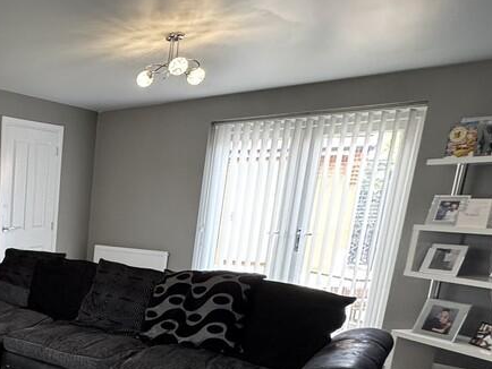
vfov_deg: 41.5
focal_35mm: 33
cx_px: -85
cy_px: 284
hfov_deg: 40.6
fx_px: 469
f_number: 2.2
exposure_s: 1/50
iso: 250
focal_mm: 2.22
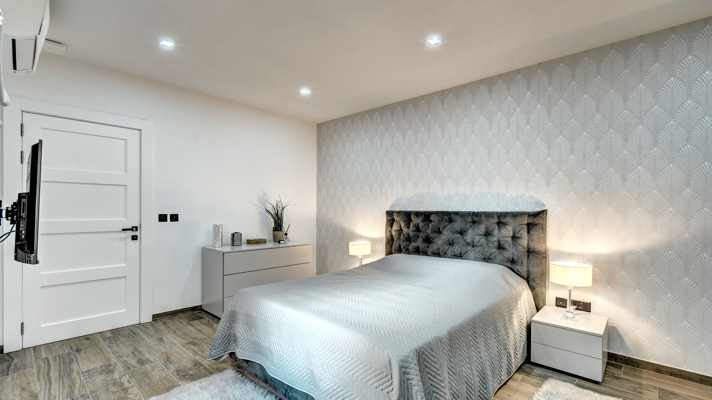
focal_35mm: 16
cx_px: 361
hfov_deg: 99.4
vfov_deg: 67.0
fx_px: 302
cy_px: 213
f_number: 8
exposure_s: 1/6
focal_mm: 10
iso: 250
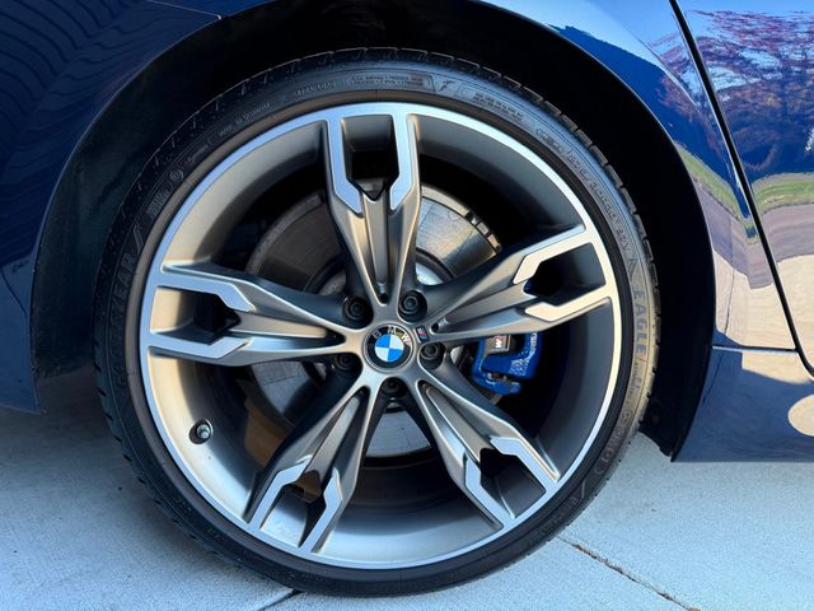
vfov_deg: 56.8
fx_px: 564
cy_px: 306
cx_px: 407
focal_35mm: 24
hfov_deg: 71.6
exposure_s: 1/230
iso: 125
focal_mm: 6.76
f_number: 1.78
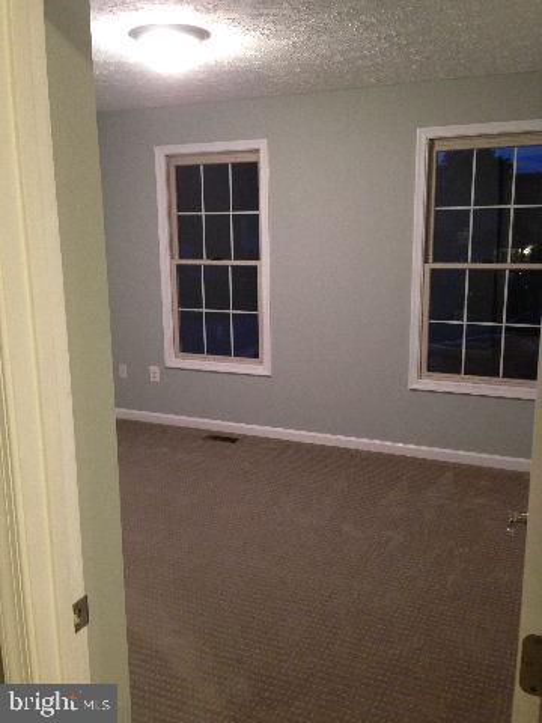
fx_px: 689
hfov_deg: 42.9
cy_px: 362
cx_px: 271
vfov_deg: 55.4
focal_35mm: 33
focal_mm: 4.12
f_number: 2.4
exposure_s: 1/20
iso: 250
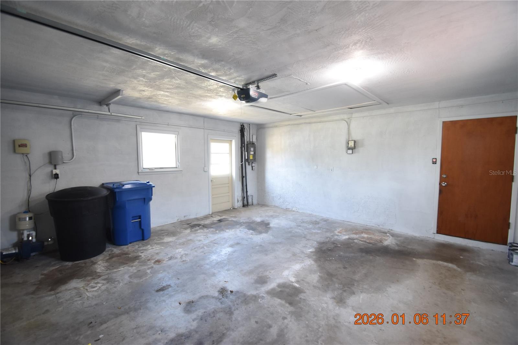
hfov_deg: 100.4
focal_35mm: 15
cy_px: 172
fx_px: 216
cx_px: 259
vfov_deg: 77.3
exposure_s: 1/45
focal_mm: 10
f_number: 3.5
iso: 800
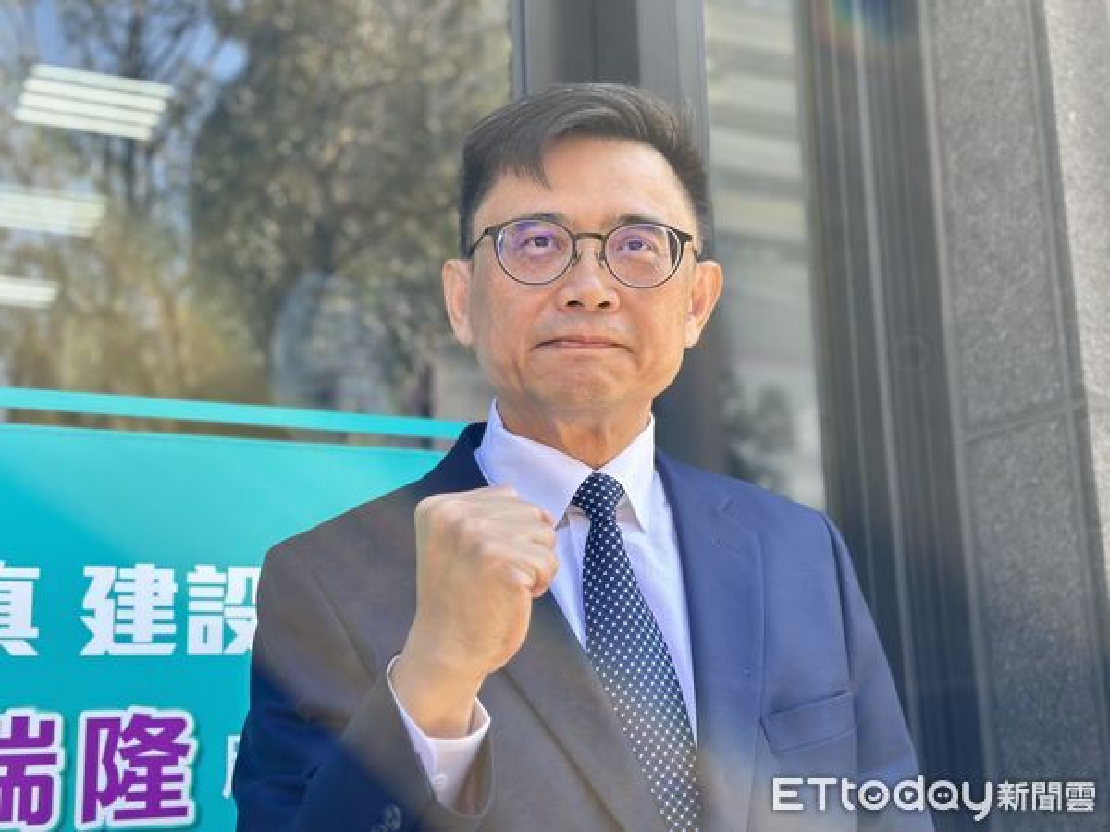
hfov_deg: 39.7
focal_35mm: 48
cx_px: 555
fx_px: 1539
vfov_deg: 30.3
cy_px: 416
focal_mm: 6.86
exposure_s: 1/390
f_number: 1.78
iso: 80
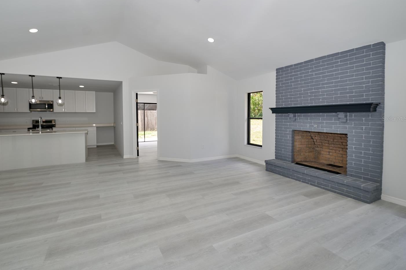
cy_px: 119
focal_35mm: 16
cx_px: 176
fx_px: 180
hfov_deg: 96.2
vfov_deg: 73.4
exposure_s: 1/200
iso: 100
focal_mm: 14
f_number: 4
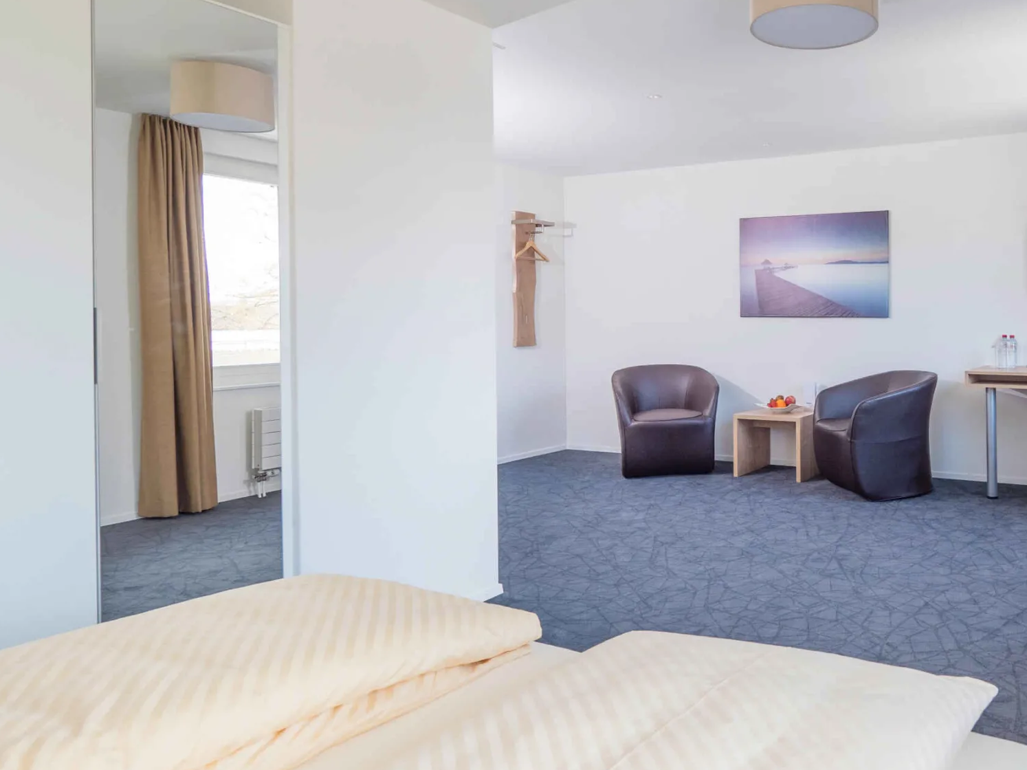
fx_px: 742
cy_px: 316
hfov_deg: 65.8
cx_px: 750
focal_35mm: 25
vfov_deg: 54.5
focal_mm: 7
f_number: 3.5
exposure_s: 1/40
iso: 200
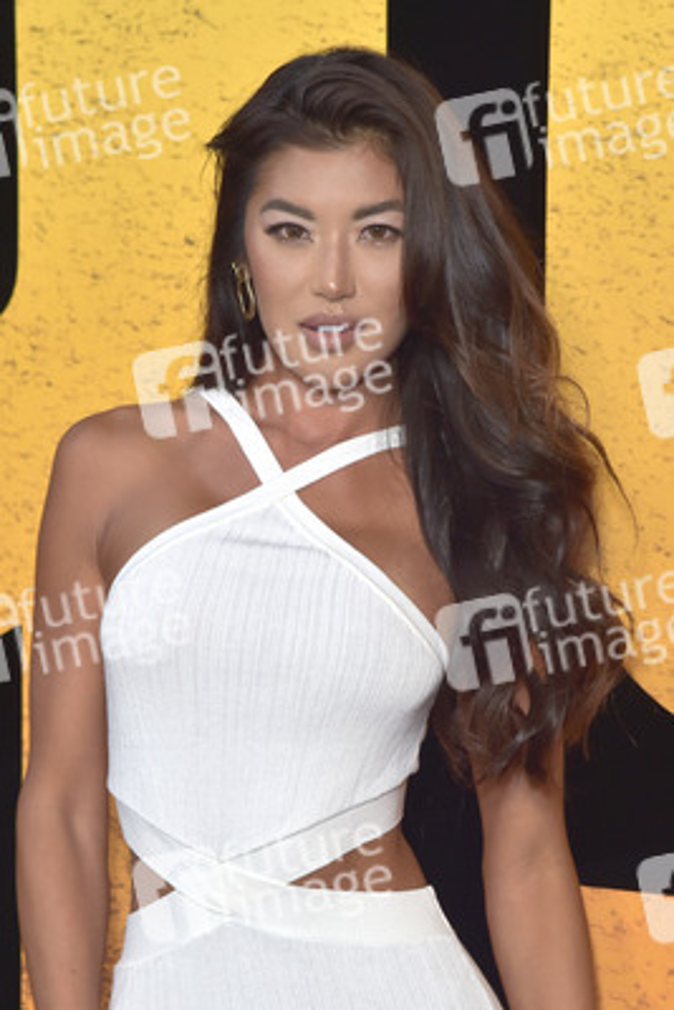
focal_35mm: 120
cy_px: 505
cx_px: 337
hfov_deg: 11.4
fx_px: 3367
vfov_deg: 17.1
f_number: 6.3
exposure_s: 1/250
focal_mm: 120
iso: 640
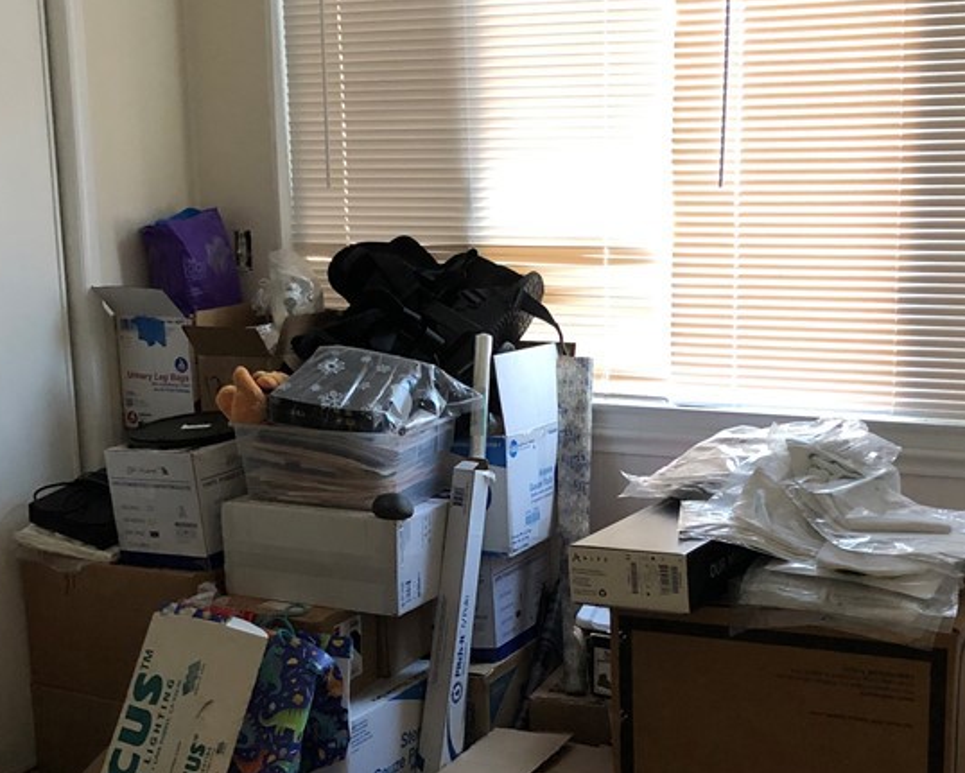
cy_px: 508
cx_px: 518
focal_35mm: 52
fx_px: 1486
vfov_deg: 29.0
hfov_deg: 36.0
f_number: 1.8
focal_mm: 3.99
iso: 80
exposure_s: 1/15
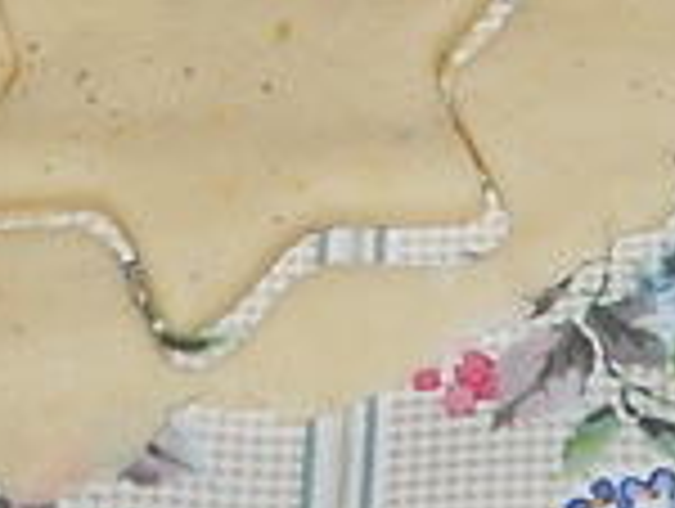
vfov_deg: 6.6
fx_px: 4258
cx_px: 837
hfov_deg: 8.9
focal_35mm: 218
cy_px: -598
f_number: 3.1
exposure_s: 1/30
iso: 80
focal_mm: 6.72
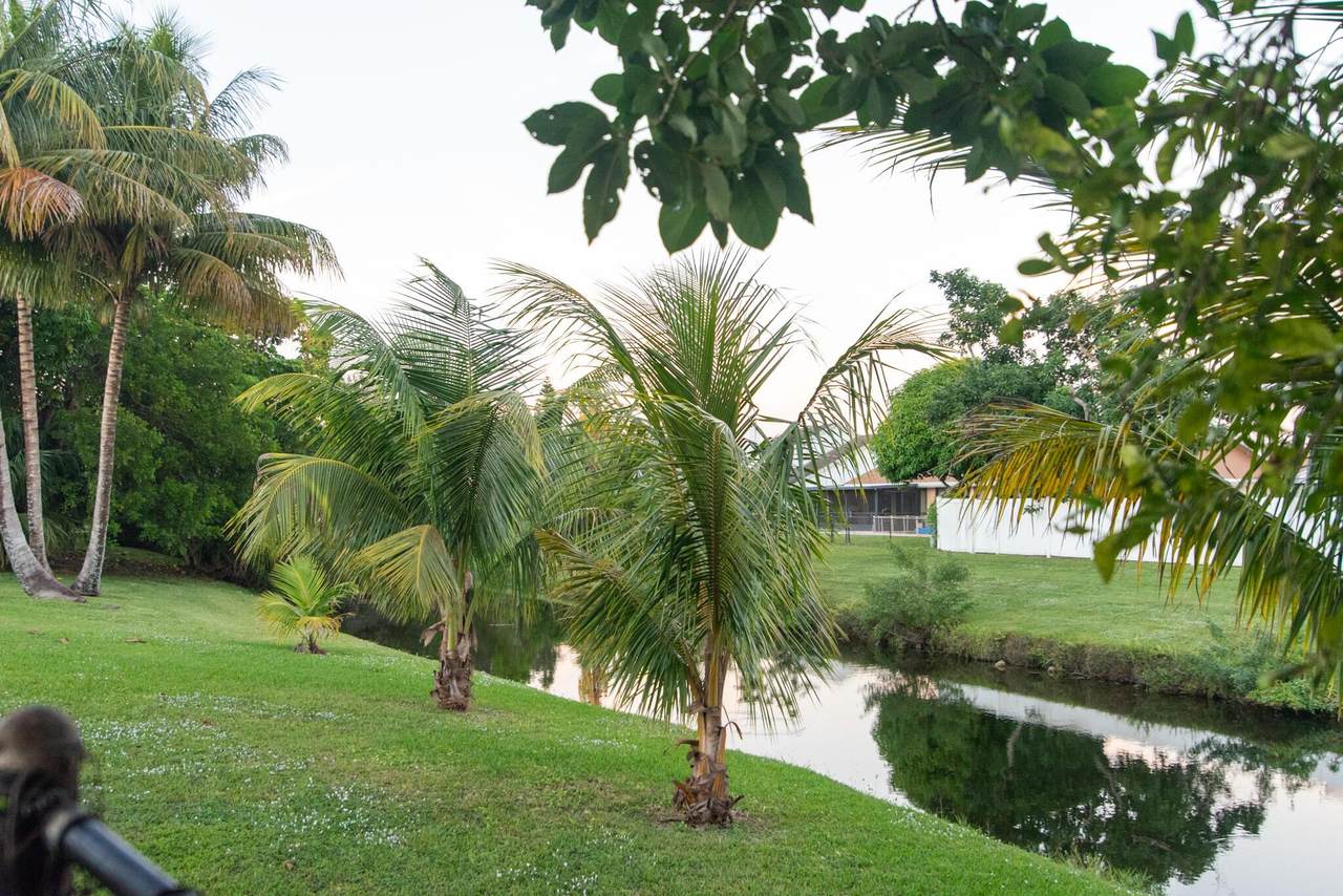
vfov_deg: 37.9
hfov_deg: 54.4
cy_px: 448
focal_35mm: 35
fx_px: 1306
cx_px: 672
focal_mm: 35
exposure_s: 1/320
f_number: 4
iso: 1600
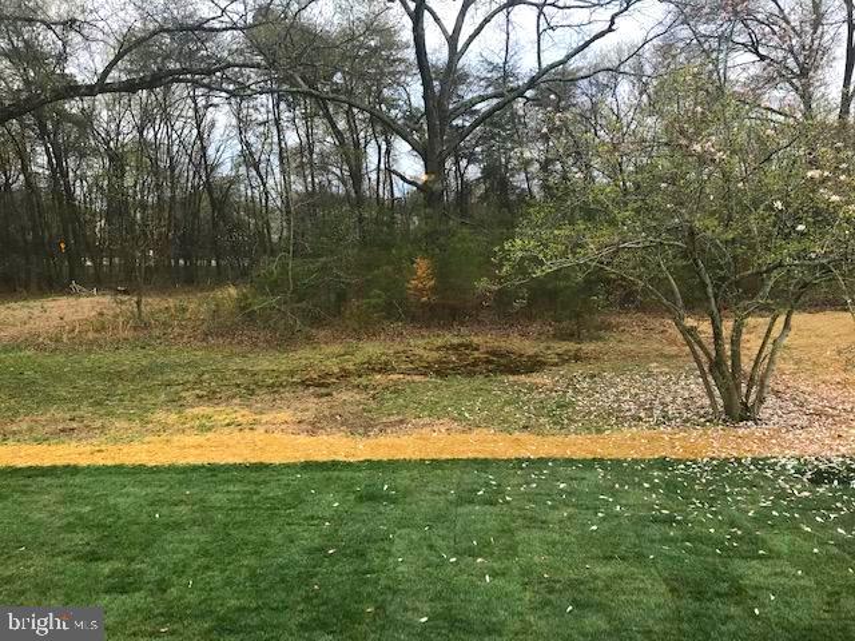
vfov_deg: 49.7
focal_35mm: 28
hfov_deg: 63.4
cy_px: 320
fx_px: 692
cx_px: 428
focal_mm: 3.99
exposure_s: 1/523
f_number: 1.8
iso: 20
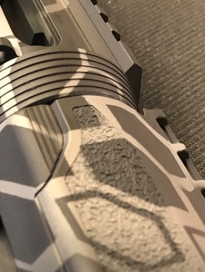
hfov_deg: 21.4
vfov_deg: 28.6
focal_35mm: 67
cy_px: 200
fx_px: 528
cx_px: 14
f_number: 1.8
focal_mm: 3.99
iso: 64
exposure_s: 1/15
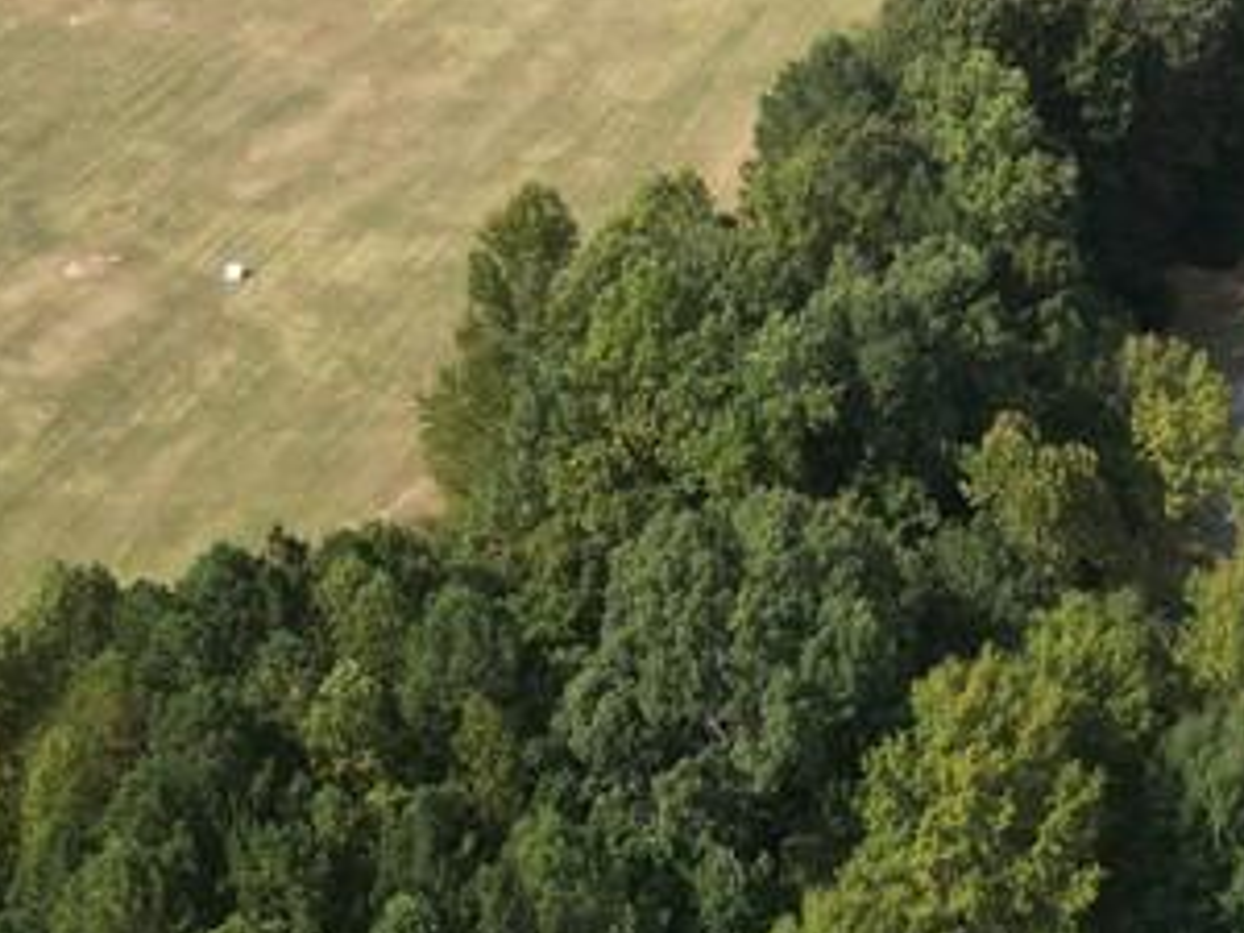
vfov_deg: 16.9
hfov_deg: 23.3
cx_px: 1099
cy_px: -303
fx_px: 2947
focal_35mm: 82
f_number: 1.7
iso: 150
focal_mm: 6.72
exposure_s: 1/3000
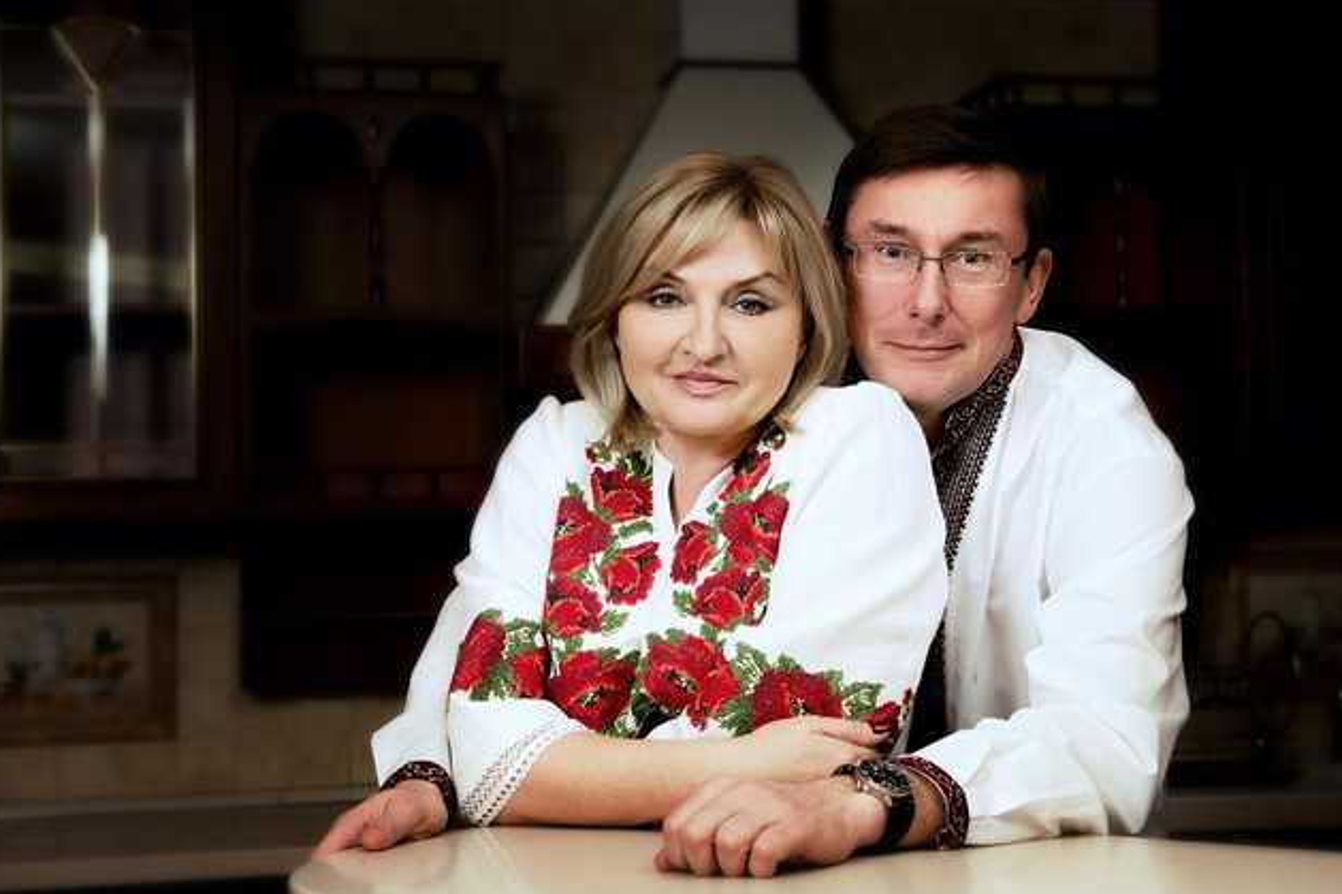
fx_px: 2273
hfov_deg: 32.9
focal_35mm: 61
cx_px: 670
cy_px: 450
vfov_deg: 22.2
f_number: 9
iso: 1600
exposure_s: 1/25
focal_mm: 40
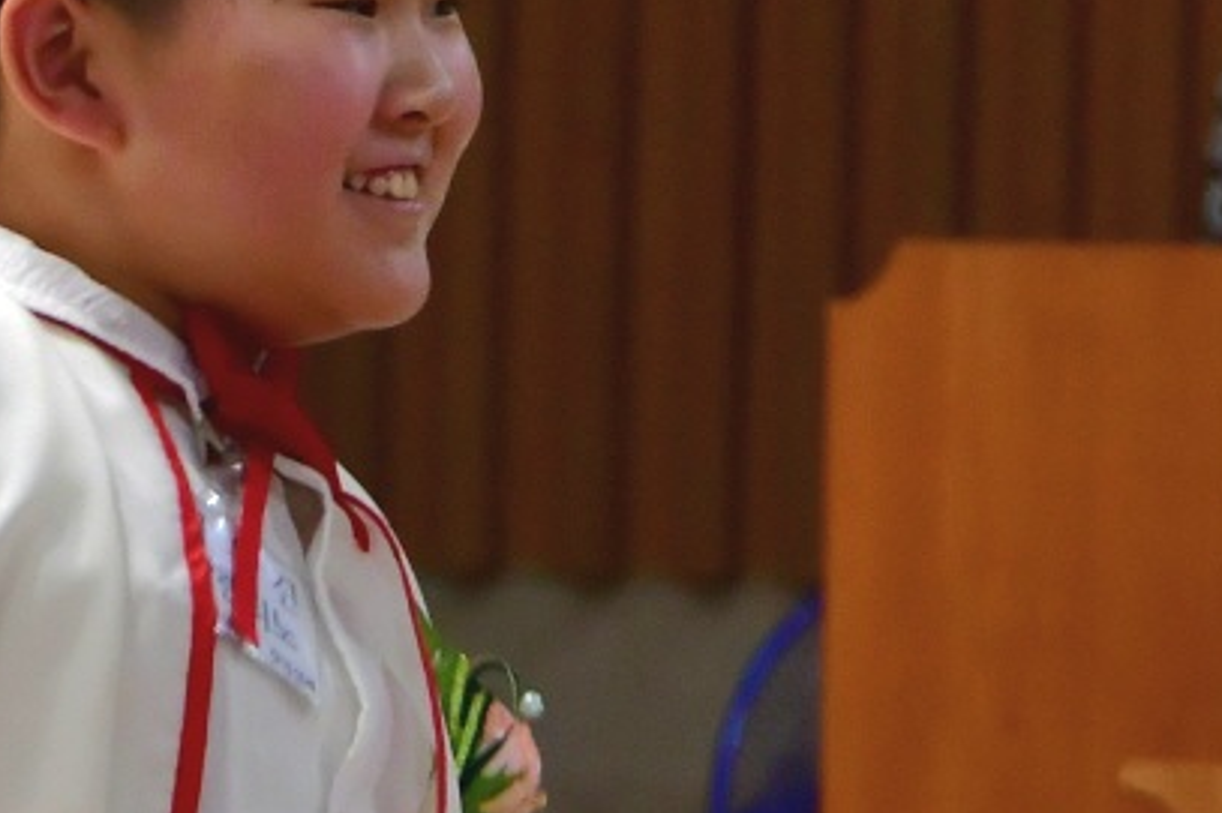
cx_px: -171
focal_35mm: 797
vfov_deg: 1.7
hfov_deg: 2.6
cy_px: 192
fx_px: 27041
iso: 720
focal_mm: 120
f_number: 6
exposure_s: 1/125
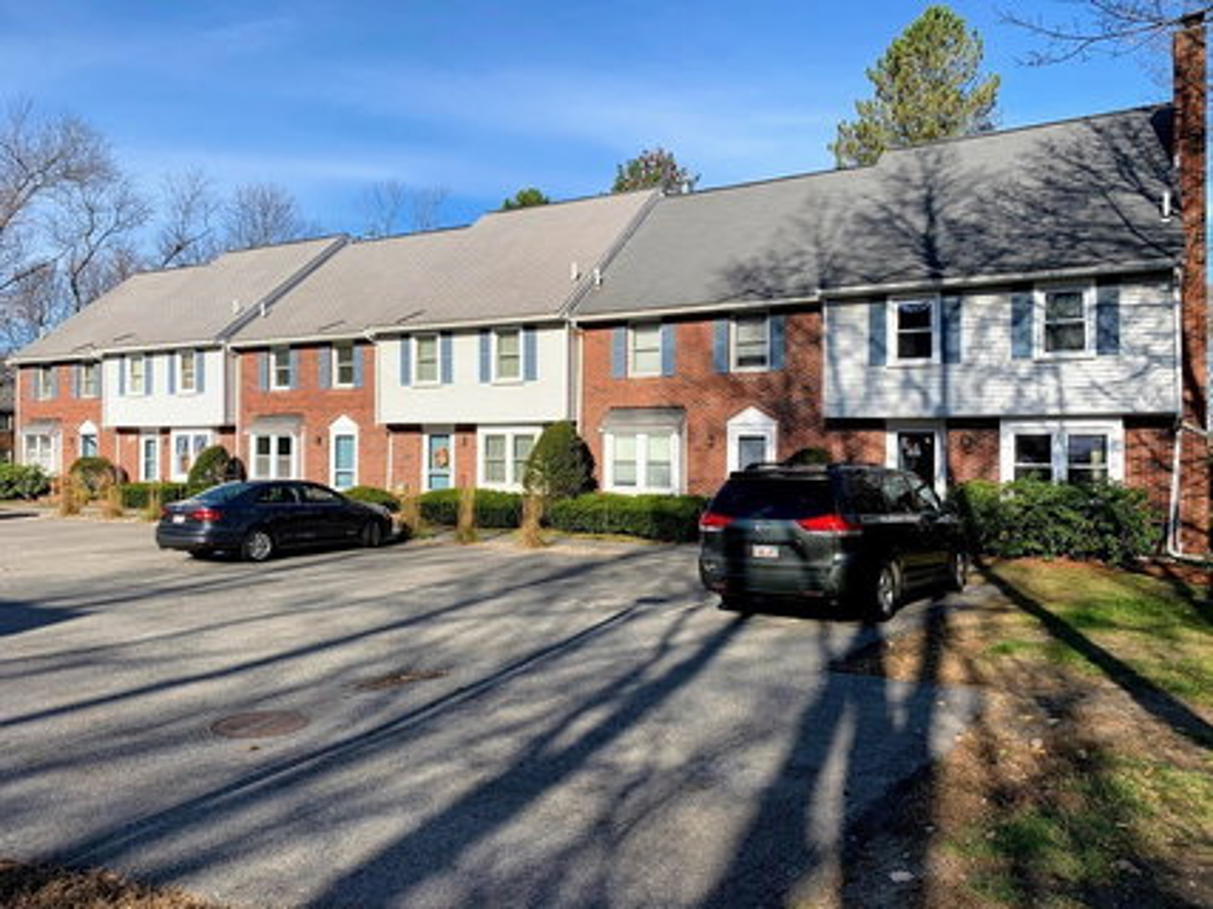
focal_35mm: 26
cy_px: 454
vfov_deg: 53.0
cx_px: 606
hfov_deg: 67.3
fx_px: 911
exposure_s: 1/1880
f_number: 1.8
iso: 25
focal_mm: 4.25
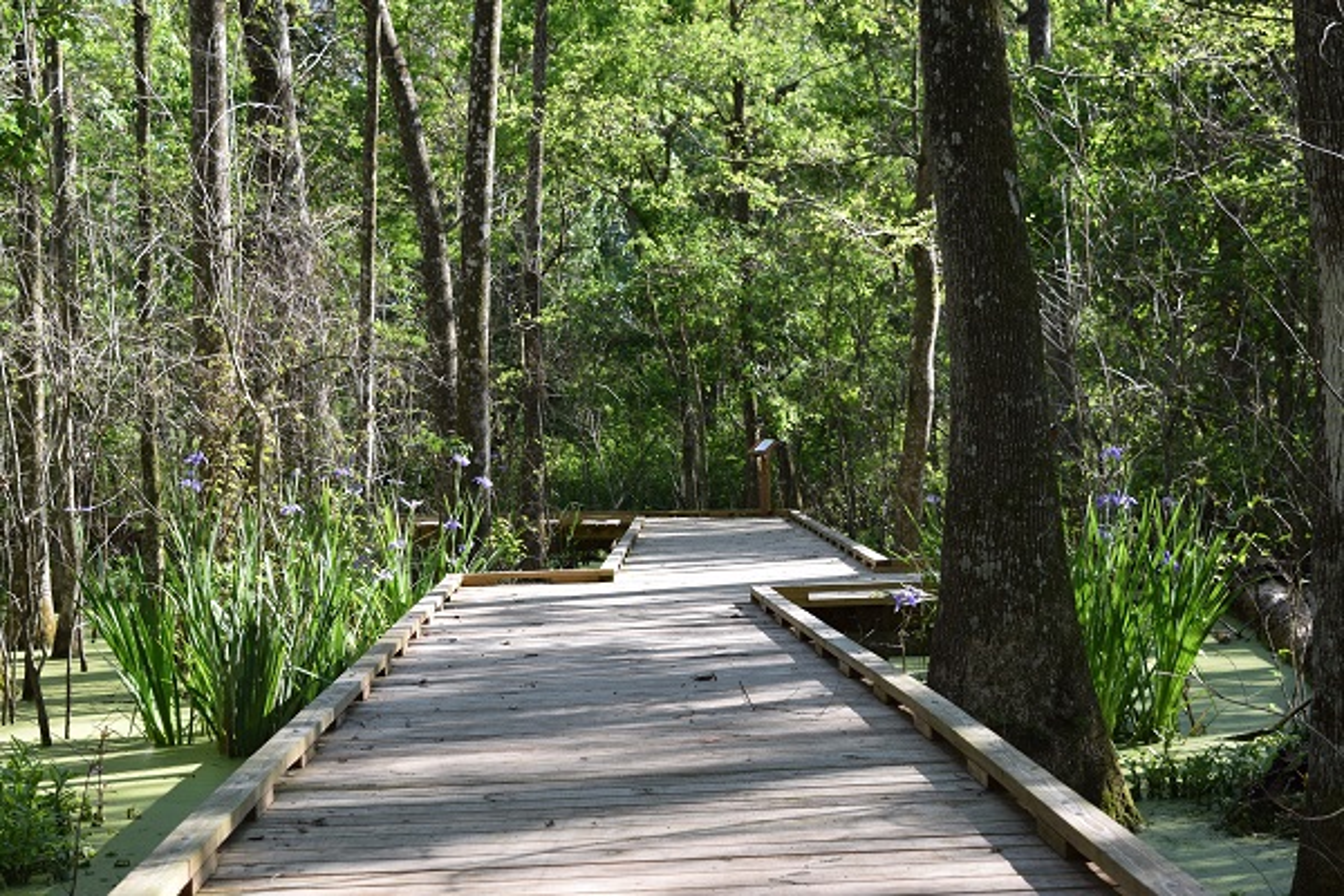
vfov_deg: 21.6
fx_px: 2352
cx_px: 672
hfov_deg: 31.9
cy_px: 448
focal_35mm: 63
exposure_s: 1/320
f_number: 6.3
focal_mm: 42
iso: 400
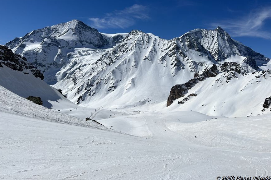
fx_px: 211
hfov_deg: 65.5
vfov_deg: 46.2
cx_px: 133
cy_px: 76
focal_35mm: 28
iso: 40
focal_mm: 5.7
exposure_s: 1/16393
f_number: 1.5
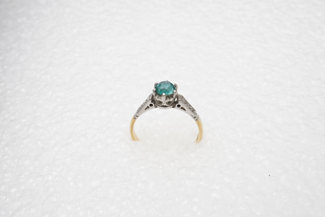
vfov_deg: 29.9
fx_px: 406
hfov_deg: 43.6
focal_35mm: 45
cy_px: 108
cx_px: 162
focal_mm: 30
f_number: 22
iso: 640
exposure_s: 1/125
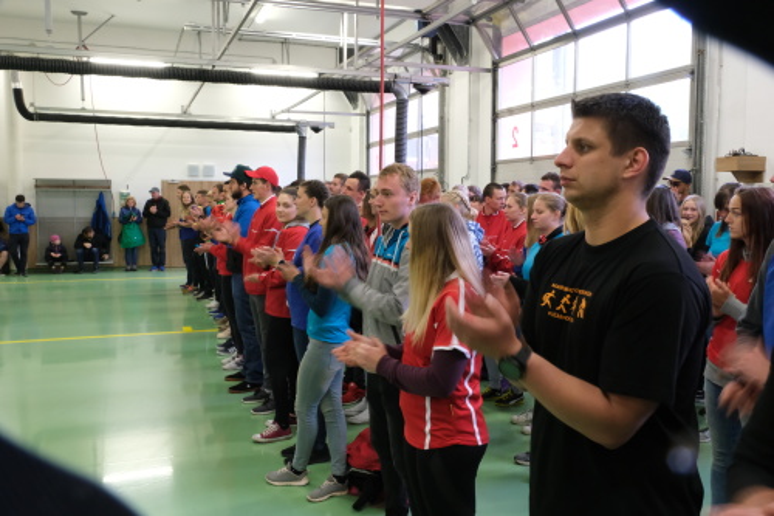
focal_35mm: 32
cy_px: 258
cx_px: 387
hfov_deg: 58.7
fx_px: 688
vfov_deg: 41.1
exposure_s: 1/10
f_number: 16
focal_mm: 21.6
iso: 3200
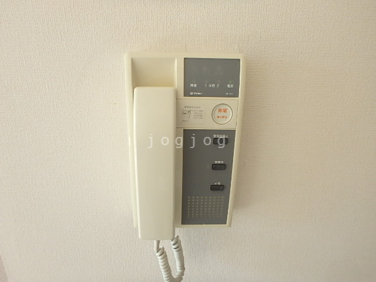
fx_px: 228
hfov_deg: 79.0
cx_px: 188
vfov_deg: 63.4
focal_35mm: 21
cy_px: 141
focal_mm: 3.7
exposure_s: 1/100
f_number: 3.5
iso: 400
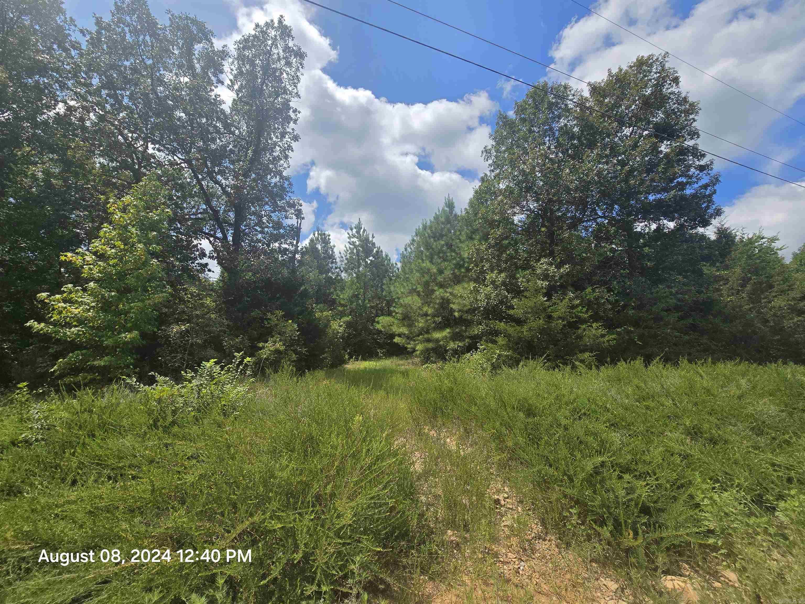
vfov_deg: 89.9
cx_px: 402
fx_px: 302
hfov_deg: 106.2
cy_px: 302
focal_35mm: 13
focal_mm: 2.2
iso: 50
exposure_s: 1/3345
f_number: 2.2
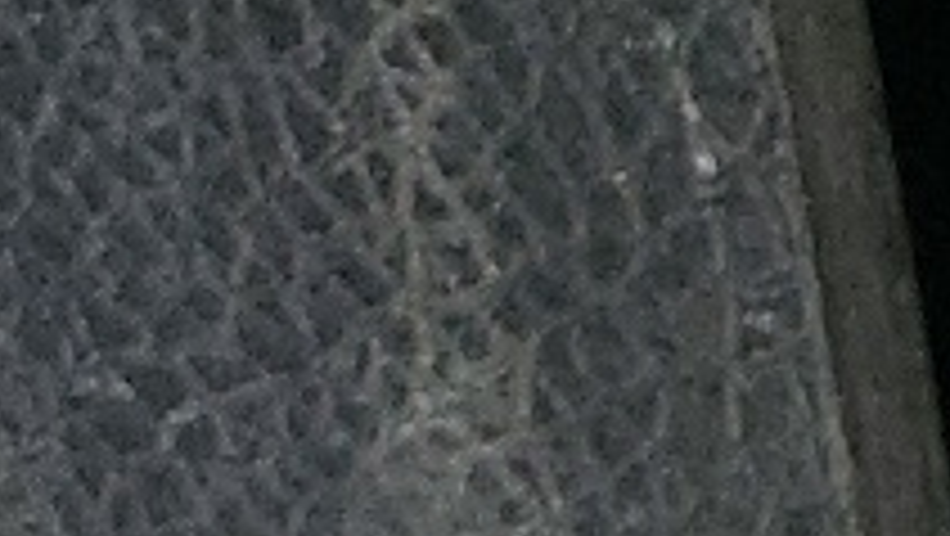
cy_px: -1649
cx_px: 3593
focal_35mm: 215
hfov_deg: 7.5
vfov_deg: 5.0
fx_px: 5419
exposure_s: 1/161
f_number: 1.5
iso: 50
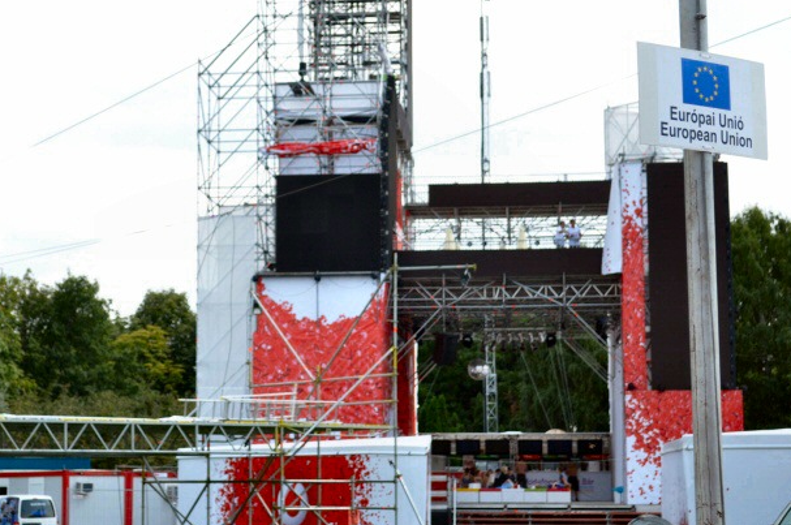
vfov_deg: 15.7
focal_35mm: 87
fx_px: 1909
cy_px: 251
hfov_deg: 23.3
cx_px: 288
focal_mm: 44
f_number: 5.3
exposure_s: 1/1000
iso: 640
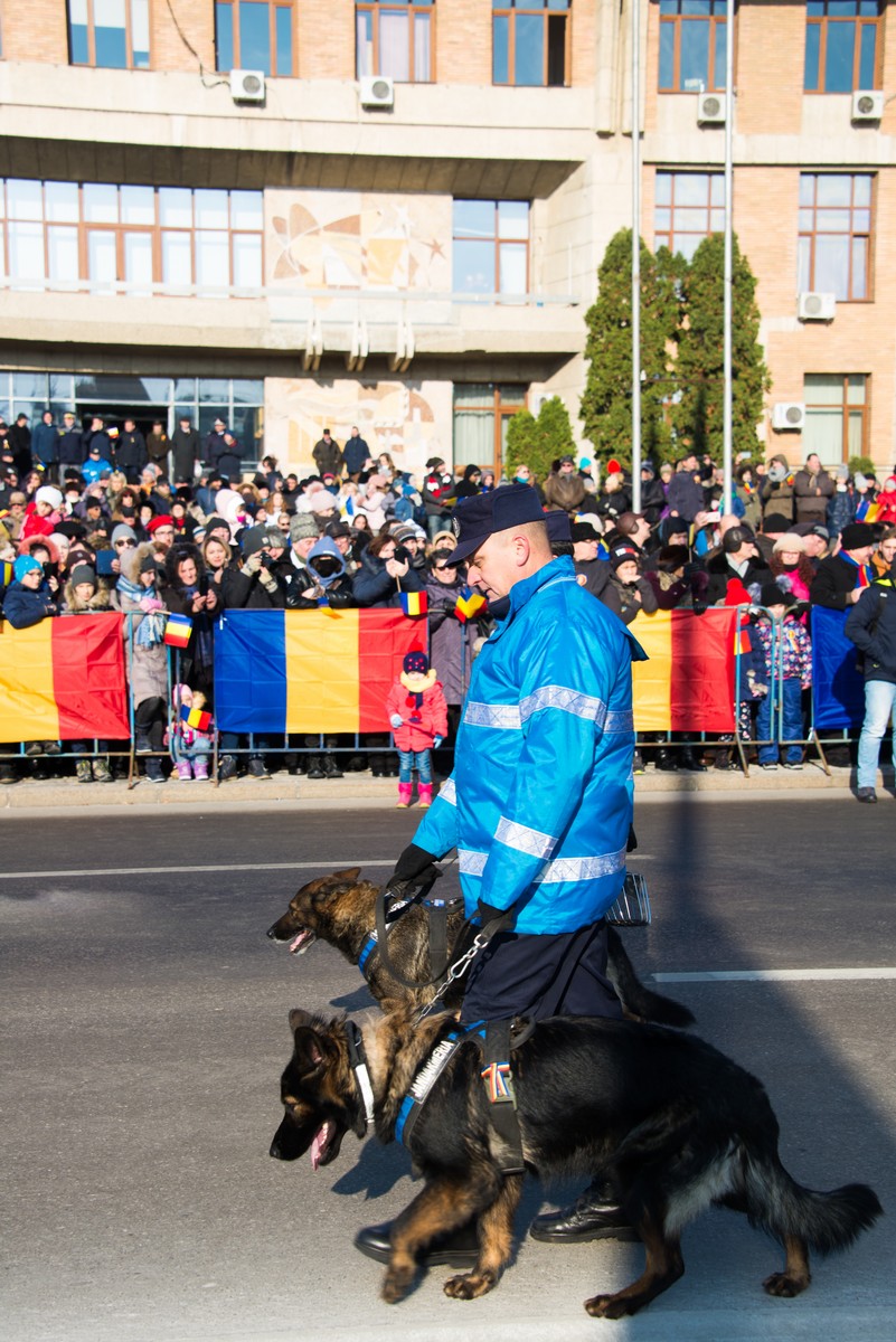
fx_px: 2051
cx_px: 448
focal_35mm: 55
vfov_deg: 36.2
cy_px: 671
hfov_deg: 24.6
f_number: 6.3
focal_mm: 55
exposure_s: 1/200
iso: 100
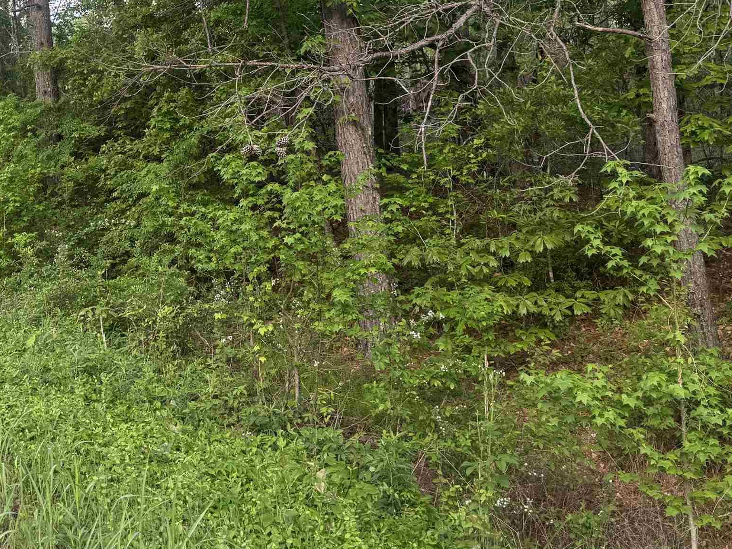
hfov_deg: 37.1
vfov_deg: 28.7
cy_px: 27
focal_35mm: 48
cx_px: 74
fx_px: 1015
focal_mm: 6.76
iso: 80
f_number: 1.78
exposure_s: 1/221
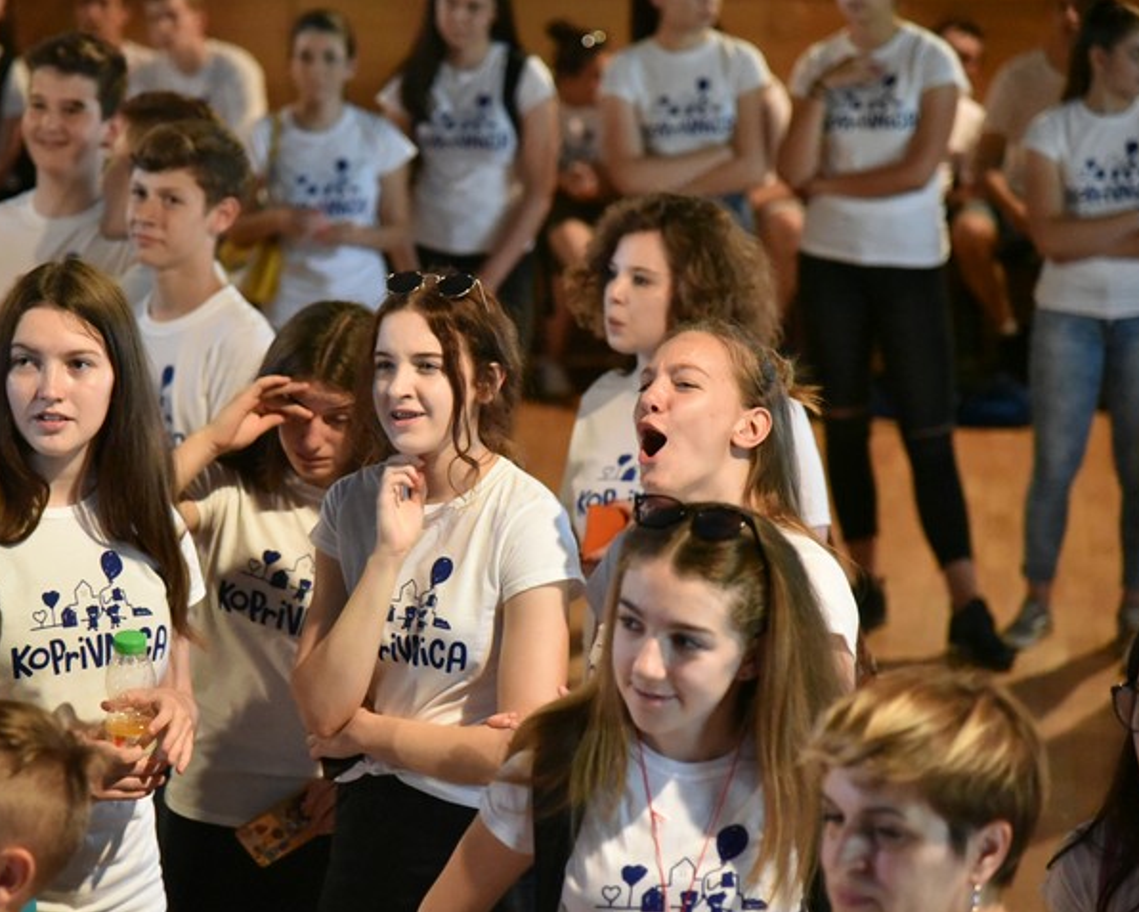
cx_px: 422
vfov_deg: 10.9
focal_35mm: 142
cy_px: 458
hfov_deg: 13.6
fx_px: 4788
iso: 12800
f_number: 4
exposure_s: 1/320
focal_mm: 110
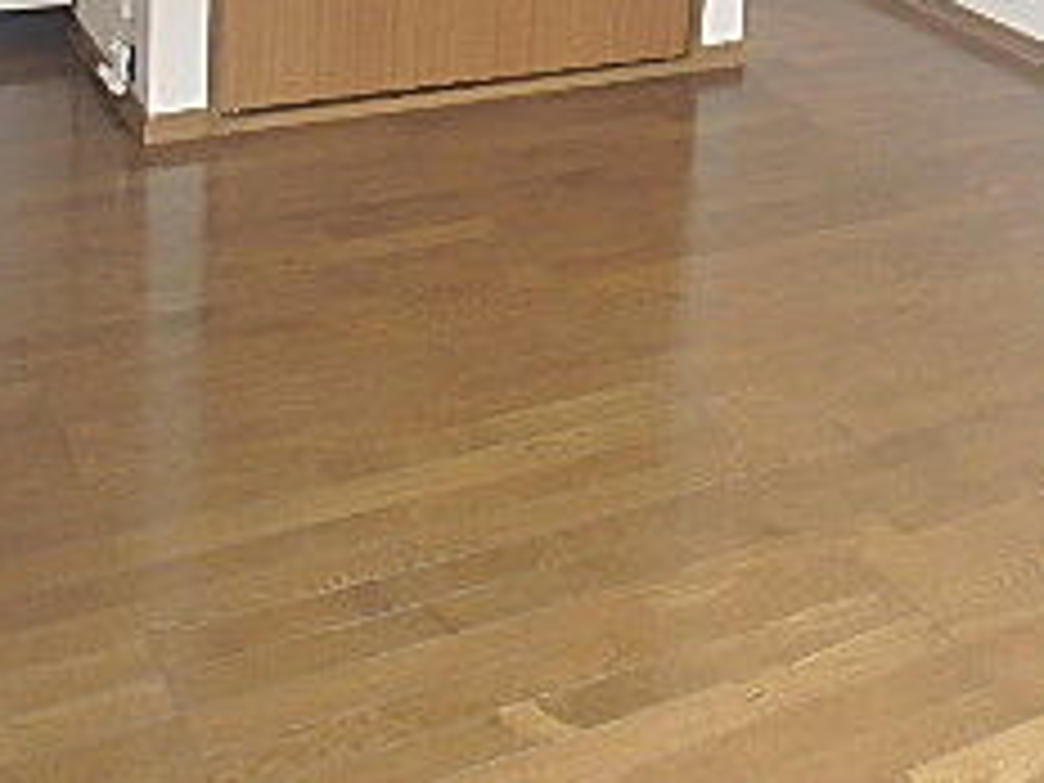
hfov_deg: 33.0
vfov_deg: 22.7
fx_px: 1749
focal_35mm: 58
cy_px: -220
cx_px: 675
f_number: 3.5
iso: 250
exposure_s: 1/30
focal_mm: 3.7
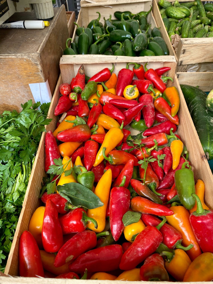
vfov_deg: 67.3
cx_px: 106
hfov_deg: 53.1
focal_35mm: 26
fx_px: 213
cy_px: 142
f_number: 1.8
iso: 32
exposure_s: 1/122
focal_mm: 4.25
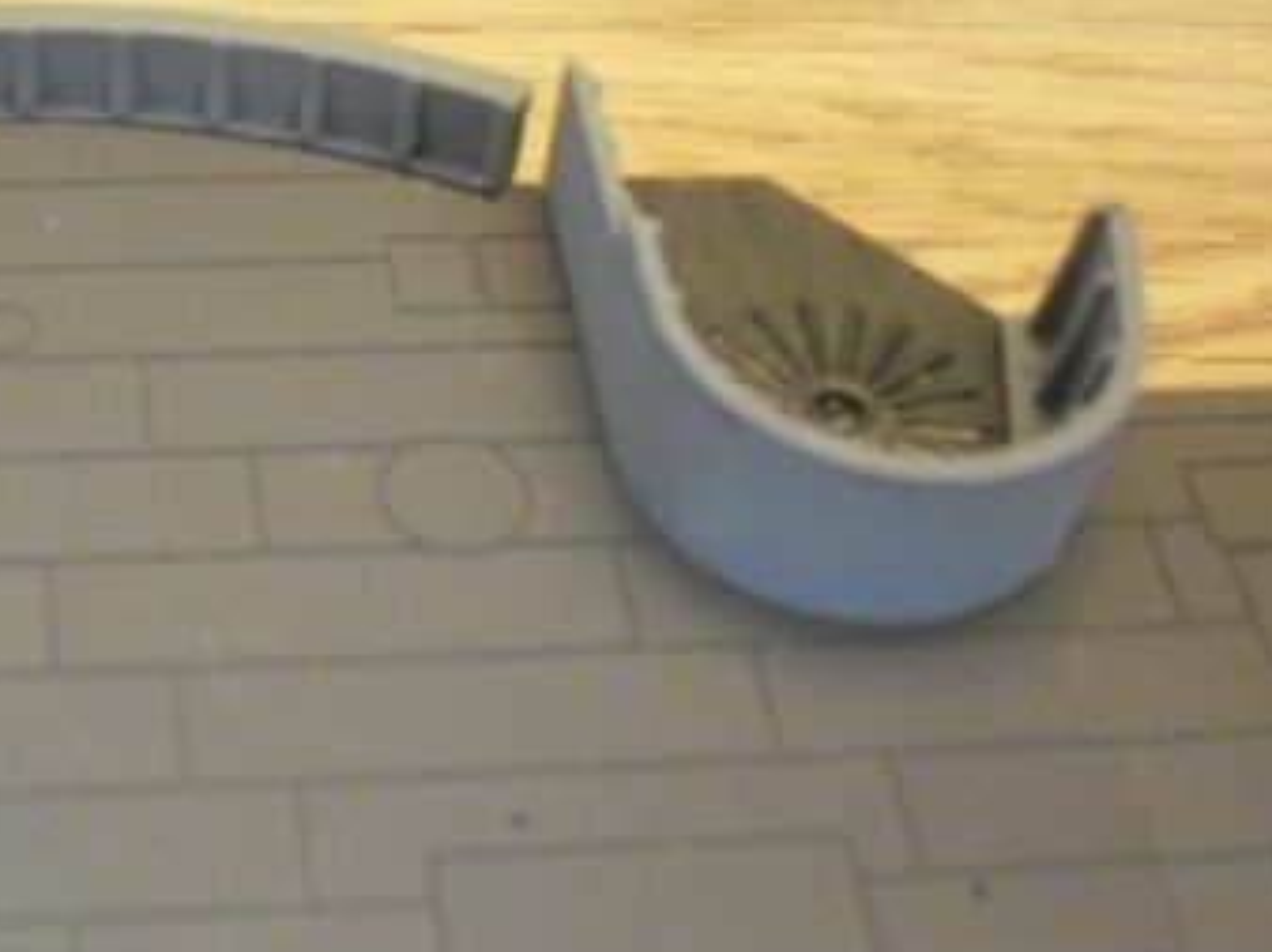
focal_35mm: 72
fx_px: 2644
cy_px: 504
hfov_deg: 26.2
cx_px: 151
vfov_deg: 20.4
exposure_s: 1/25
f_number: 2.8
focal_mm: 6.2
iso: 800
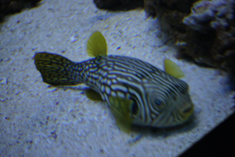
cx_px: 118
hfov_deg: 43.6
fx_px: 294
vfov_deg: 29.9
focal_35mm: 45
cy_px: 78
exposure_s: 1/60
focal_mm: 30
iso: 1600
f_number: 2.8
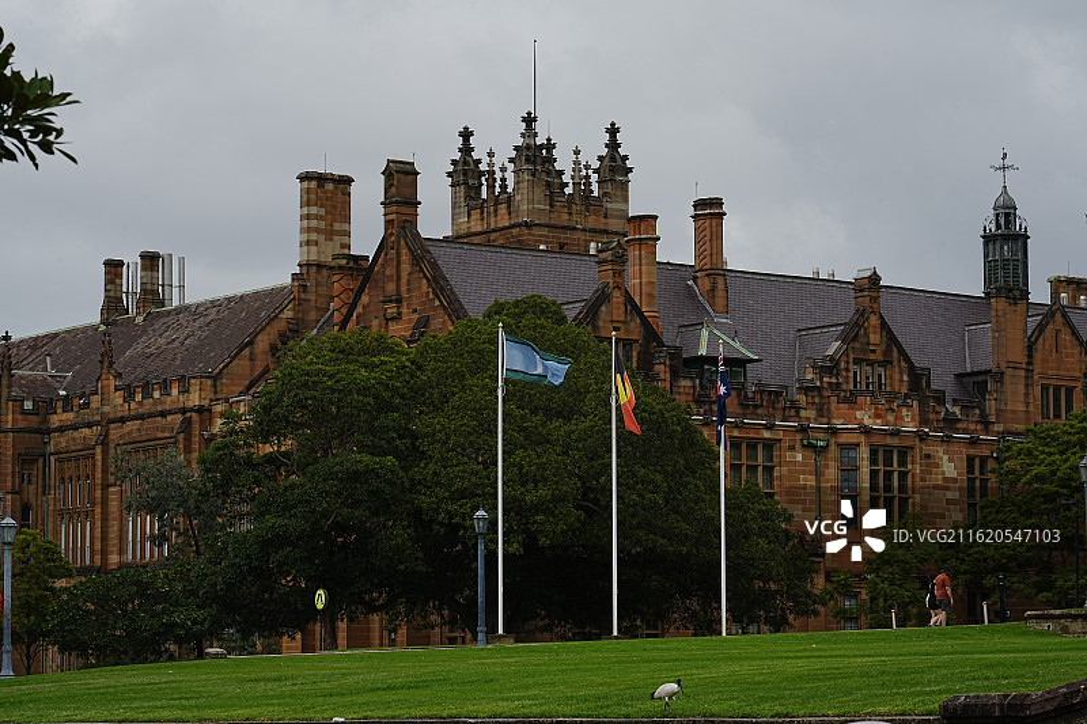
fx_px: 3170
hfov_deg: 19.5
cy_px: 362
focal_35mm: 105
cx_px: 544
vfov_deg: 13.0
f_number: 14
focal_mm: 105
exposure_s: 1/250
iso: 100
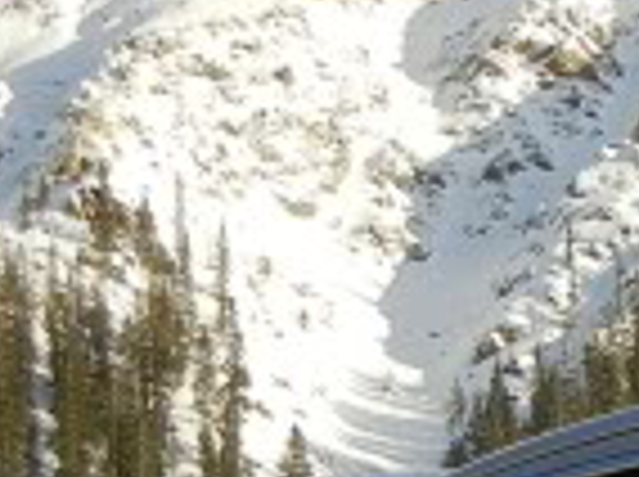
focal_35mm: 282
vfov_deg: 5.2
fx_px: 5197
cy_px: 868
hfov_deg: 6.9
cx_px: 1094
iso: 160
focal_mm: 7.1
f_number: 3.7
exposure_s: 1/695
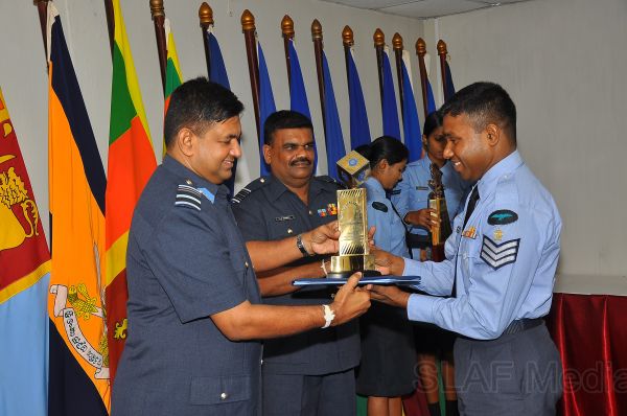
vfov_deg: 28.0
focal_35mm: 48
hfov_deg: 41.2
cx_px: 314
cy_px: 208
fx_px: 835
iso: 250
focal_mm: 32
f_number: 5.6
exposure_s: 1/60
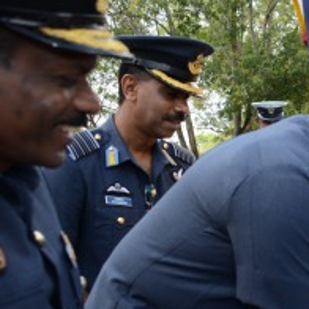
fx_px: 737
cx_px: 448
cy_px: 277
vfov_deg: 23.1
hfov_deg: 20.6
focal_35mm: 73
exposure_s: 1/125
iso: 200
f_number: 6.3
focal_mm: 28
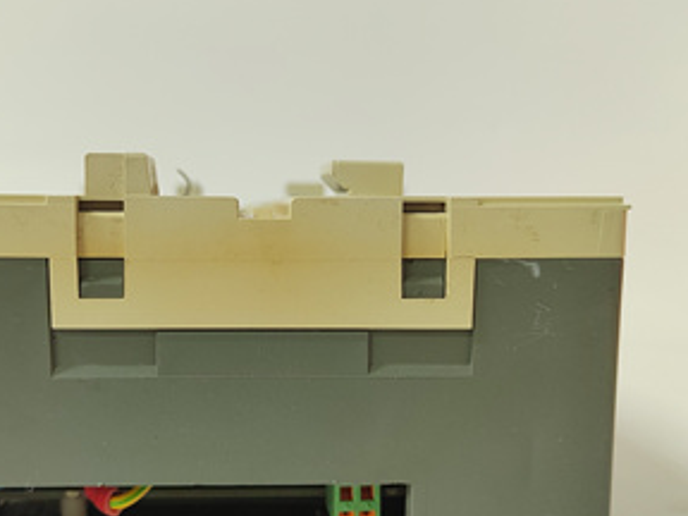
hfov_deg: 46.4
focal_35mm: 40
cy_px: 297
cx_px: 258
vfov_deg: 35.9
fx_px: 795
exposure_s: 1/50
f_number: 1.9
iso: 1463
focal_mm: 5.52
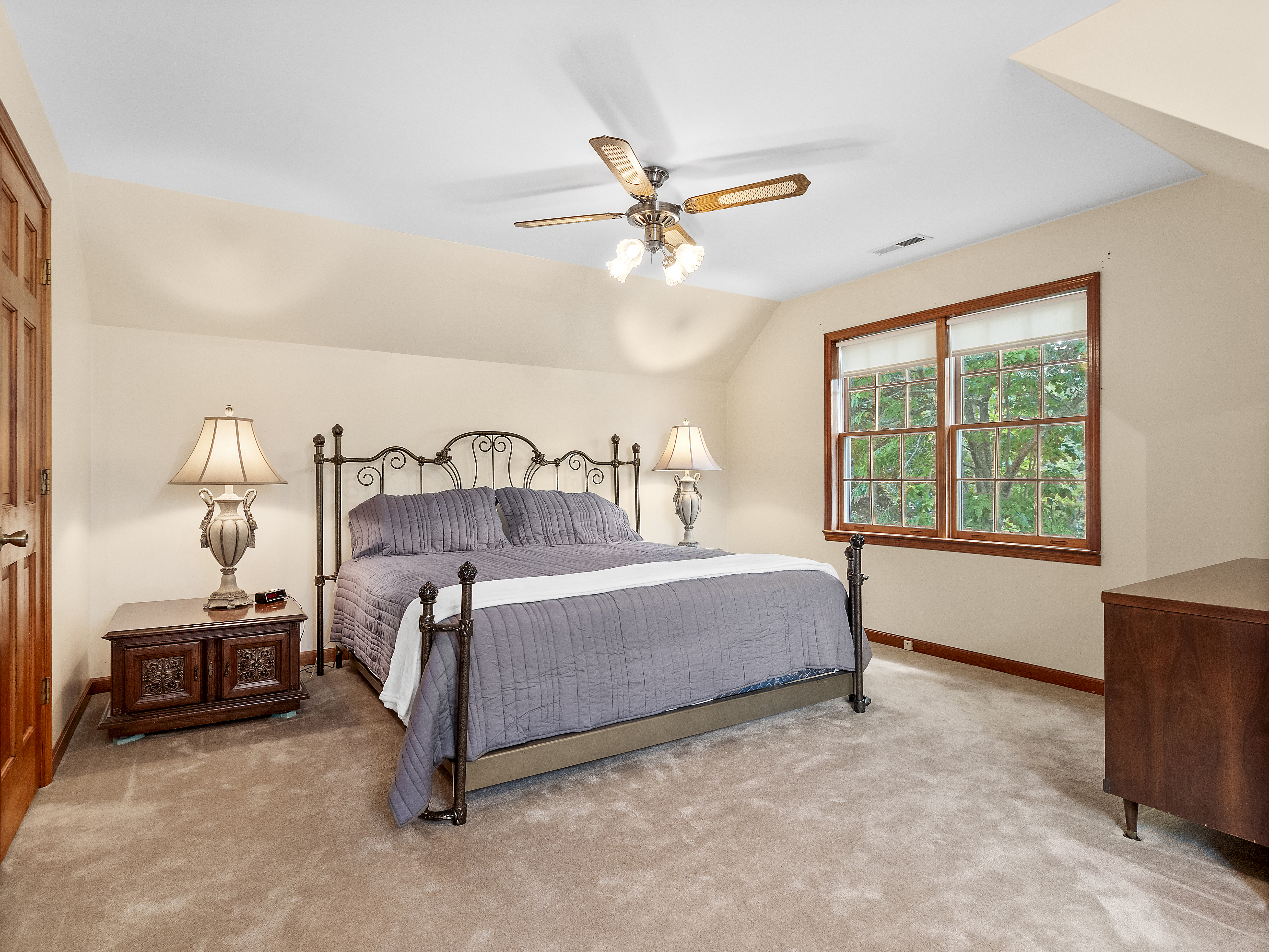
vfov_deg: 71.6
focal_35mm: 18
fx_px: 660
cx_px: 634
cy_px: 476
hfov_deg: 87.8
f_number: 5.6
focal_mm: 9
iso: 400
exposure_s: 1/4
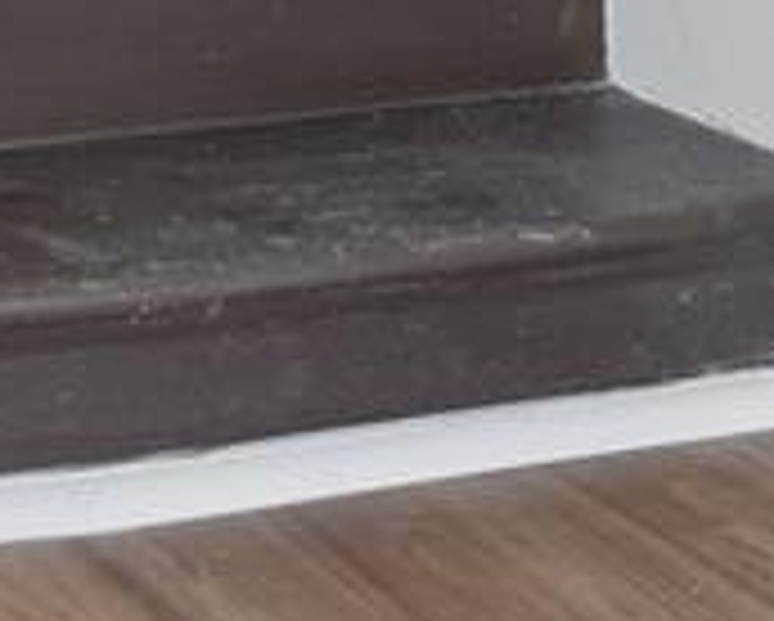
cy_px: -792
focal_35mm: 134
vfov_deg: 10.2
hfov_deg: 14.1
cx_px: -22
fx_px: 3073
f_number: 8
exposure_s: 1/10
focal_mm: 32
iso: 400
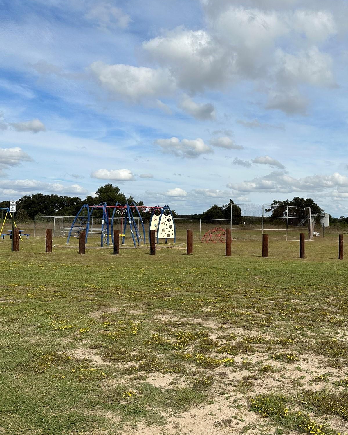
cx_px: 279
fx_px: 412
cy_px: 215
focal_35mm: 32
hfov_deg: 43.6
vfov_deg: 55.7
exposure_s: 1/7576
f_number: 1.78
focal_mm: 6.86
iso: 80
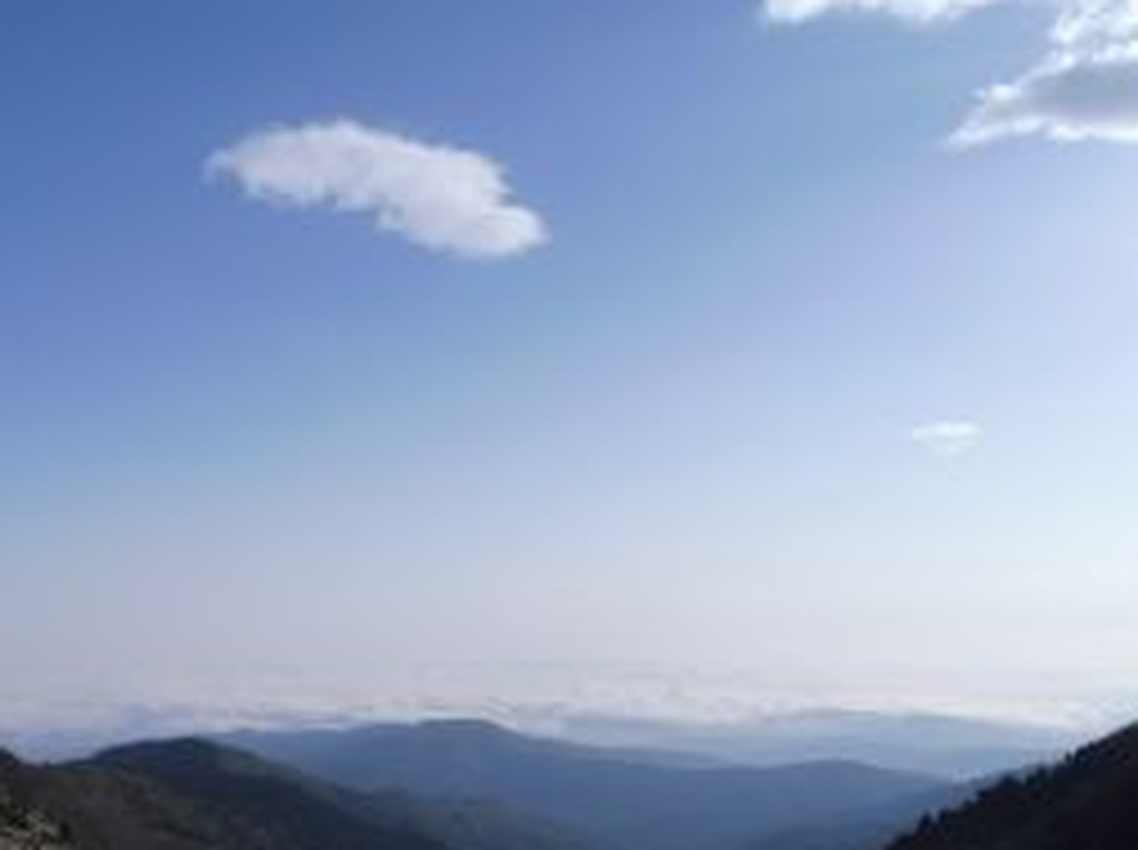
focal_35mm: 38
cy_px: 616
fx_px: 1247
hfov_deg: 49.0
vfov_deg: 36.9
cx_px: 517
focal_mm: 4.3
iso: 100
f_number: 4
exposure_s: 1/2000
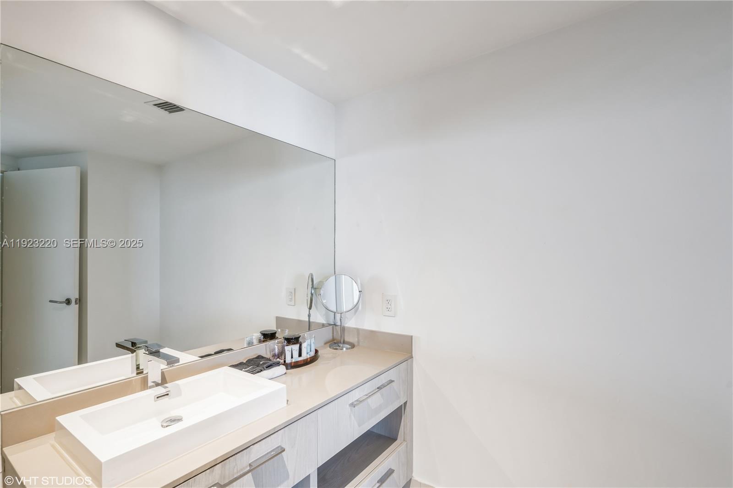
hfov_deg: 96.7
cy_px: 244
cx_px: 366
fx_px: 326
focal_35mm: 16
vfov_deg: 73.7
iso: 500
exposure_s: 1/4
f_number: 8
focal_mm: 16
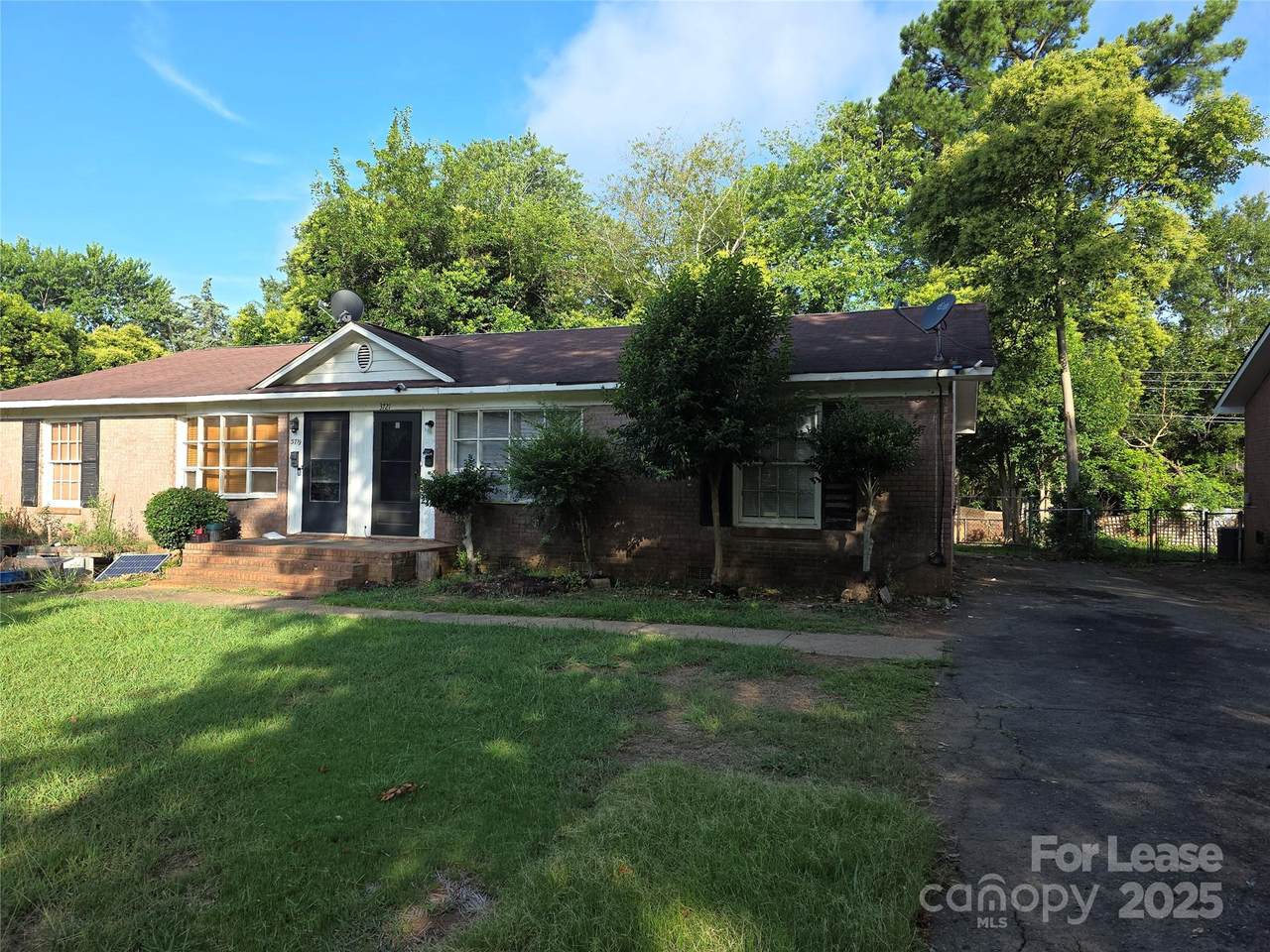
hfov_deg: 73.9
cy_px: 476
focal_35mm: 23
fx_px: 844
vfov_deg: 58.9
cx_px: 635
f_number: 1.7
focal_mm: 6.3
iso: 12
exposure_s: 1/291
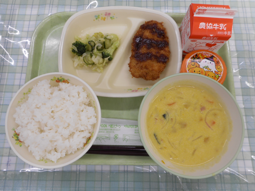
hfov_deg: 69.4
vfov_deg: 54.9
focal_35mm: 25
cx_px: 128
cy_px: 96
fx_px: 184
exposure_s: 1/30
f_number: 3.7
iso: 80
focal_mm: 4.5
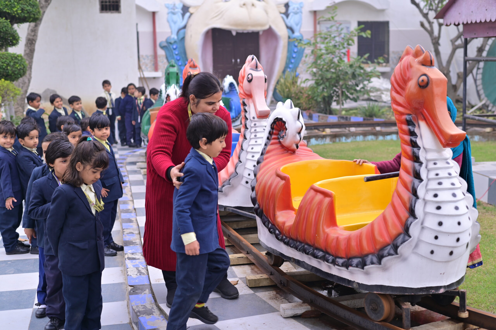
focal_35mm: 50
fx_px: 688
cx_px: 248
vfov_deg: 27.0
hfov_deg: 39.6
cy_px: 165
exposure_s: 1/320
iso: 160
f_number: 3.2
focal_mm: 50
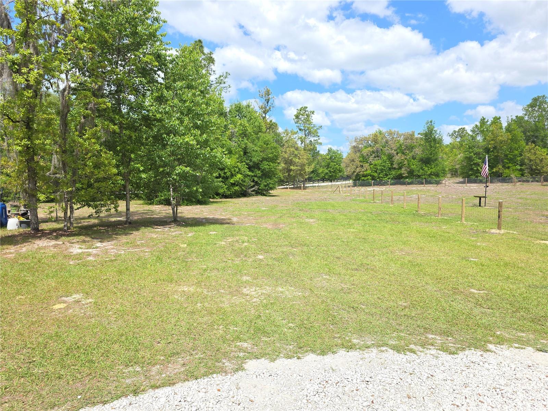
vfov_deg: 58.9
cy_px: 206
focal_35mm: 23
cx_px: 274
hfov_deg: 73.9
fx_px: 364
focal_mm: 6.3
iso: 12
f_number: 1.7
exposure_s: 1/518
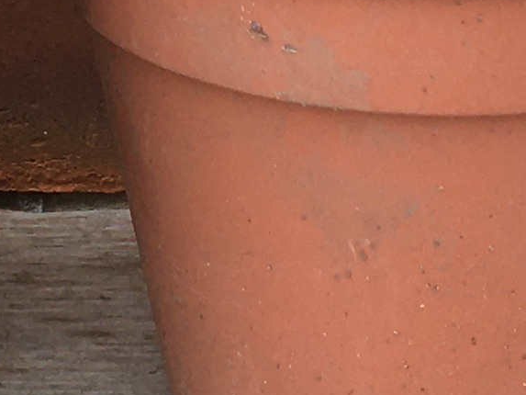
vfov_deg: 7.1
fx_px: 3100
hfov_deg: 9.5
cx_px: -208
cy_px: -356
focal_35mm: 204
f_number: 2.2
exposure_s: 1/243
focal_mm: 4.15
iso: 25
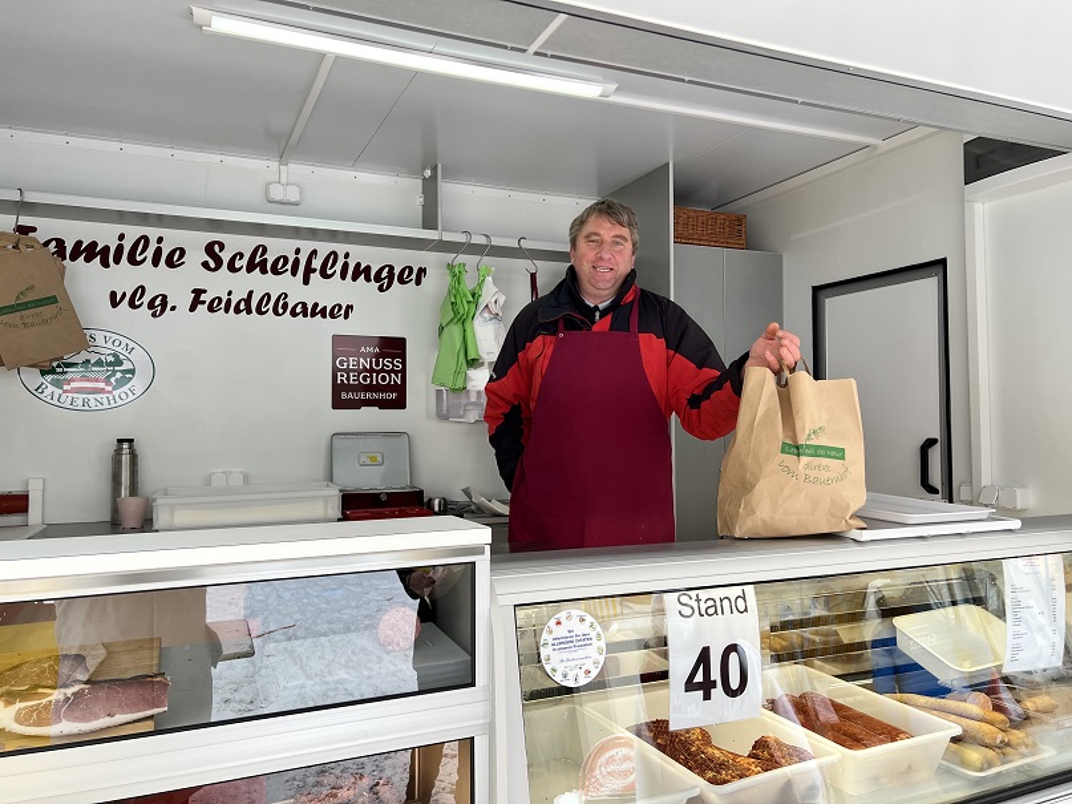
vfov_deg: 53.1
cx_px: 536
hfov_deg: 67.3
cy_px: 402
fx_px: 805
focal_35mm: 26
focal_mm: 5.7
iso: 50
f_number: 1.5
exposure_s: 1/121
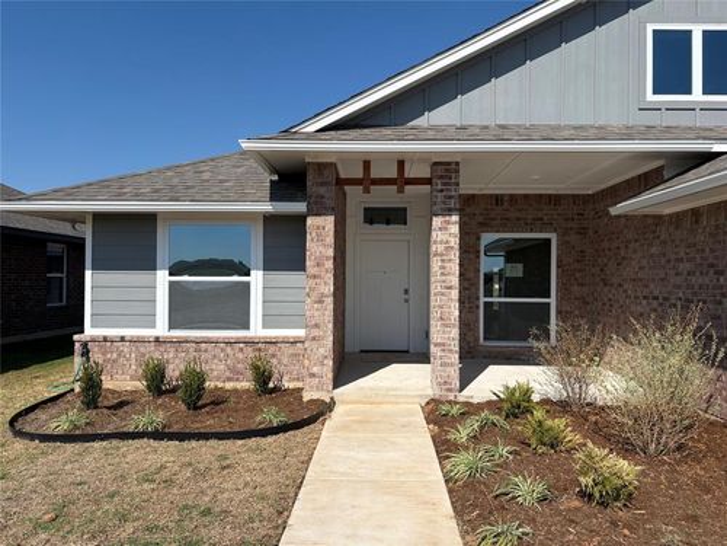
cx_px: 364
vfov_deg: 53.1
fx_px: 546
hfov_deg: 67.3
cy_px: 273
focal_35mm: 26
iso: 50
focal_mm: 5.96
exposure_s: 1/5348
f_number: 1.6
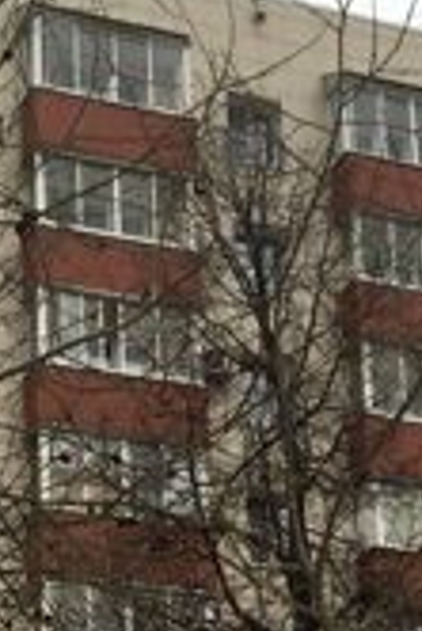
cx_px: 144
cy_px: 718
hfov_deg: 11.8
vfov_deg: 17.0
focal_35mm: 116
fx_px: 2035
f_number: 2.2
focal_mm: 4.15
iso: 25
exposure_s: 1/285
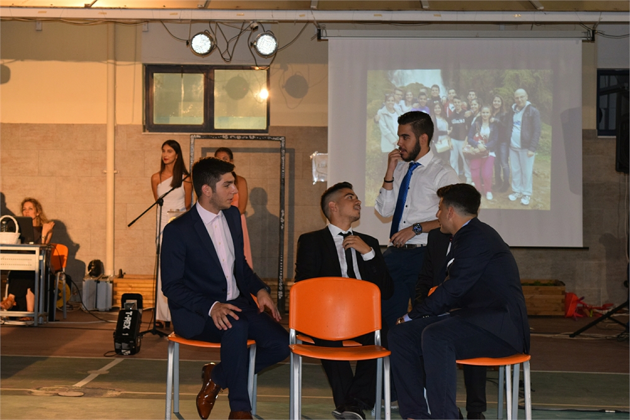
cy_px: 210
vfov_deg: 16.6
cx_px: 315
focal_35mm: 82
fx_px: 1444
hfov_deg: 24.6
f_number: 5.6
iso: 1100
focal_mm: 55
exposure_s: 1/60
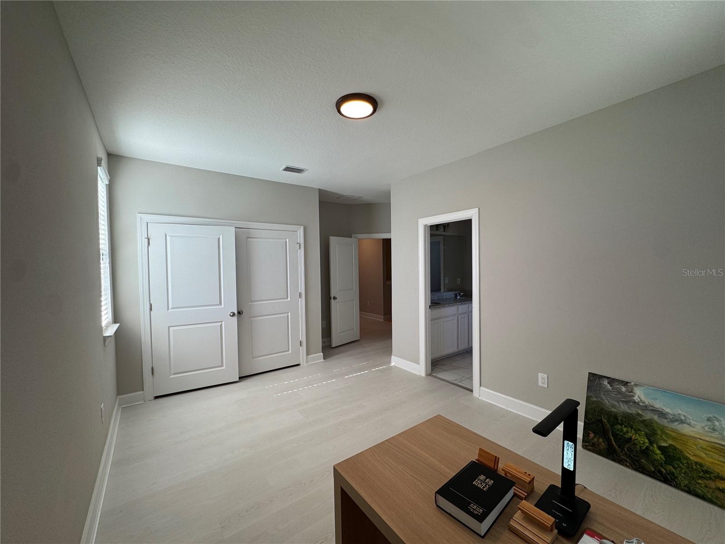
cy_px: 272
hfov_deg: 102.1
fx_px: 293
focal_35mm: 14
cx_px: 362
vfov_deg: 85.7
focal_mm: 2.22
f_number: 2.2
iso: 80
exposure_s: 1/120
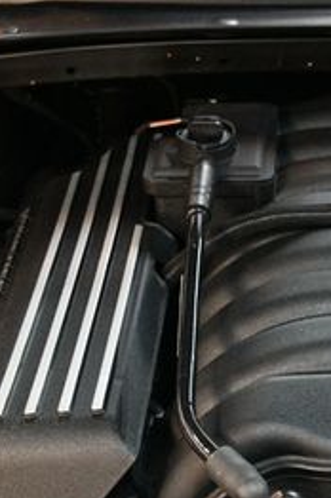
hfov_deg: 15.3
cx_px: 318
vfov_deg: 22.8
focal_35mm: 88
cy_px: 403
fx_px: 1217
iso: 3600
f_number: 3.8
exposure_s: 1/60
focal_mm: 24
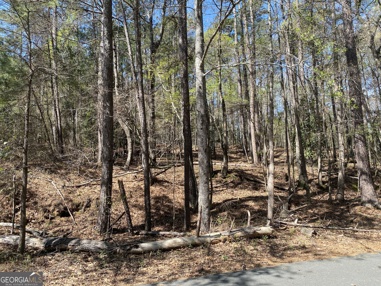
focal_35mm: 26
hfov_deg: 67.3
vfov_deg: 53.1
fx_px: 286
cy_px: 143
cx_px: 190
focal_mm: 4.25
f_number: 1.8
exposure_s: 1/747
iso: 32
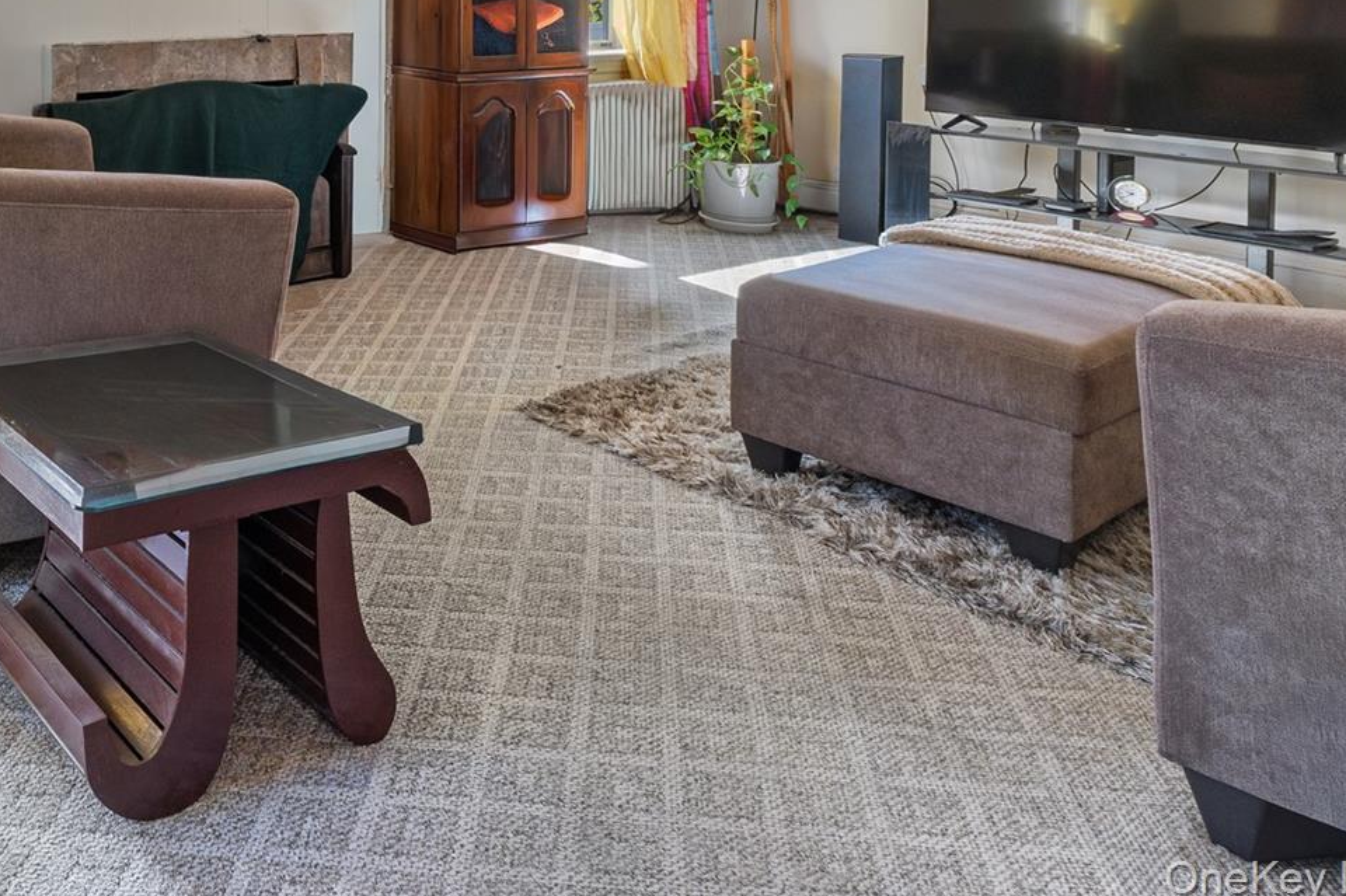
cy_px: -45
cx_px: 14
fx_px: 1196
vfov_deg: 36.0
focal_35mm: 32
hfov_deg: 48.8
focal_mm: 10
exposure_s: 1/25
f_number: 9
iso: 100
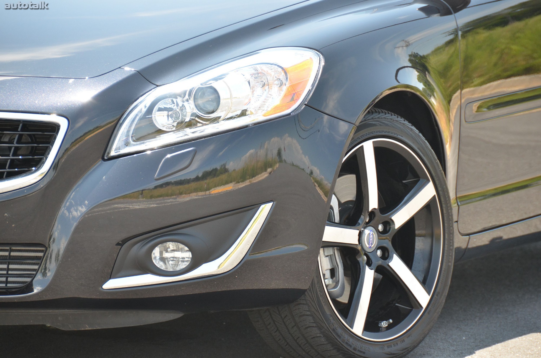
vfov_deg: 5.4
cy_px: 179
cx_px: 270
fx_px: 3824
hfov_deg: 8.1
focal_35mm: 255
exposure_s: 1/640
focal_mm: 170
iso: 800
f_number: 5.6
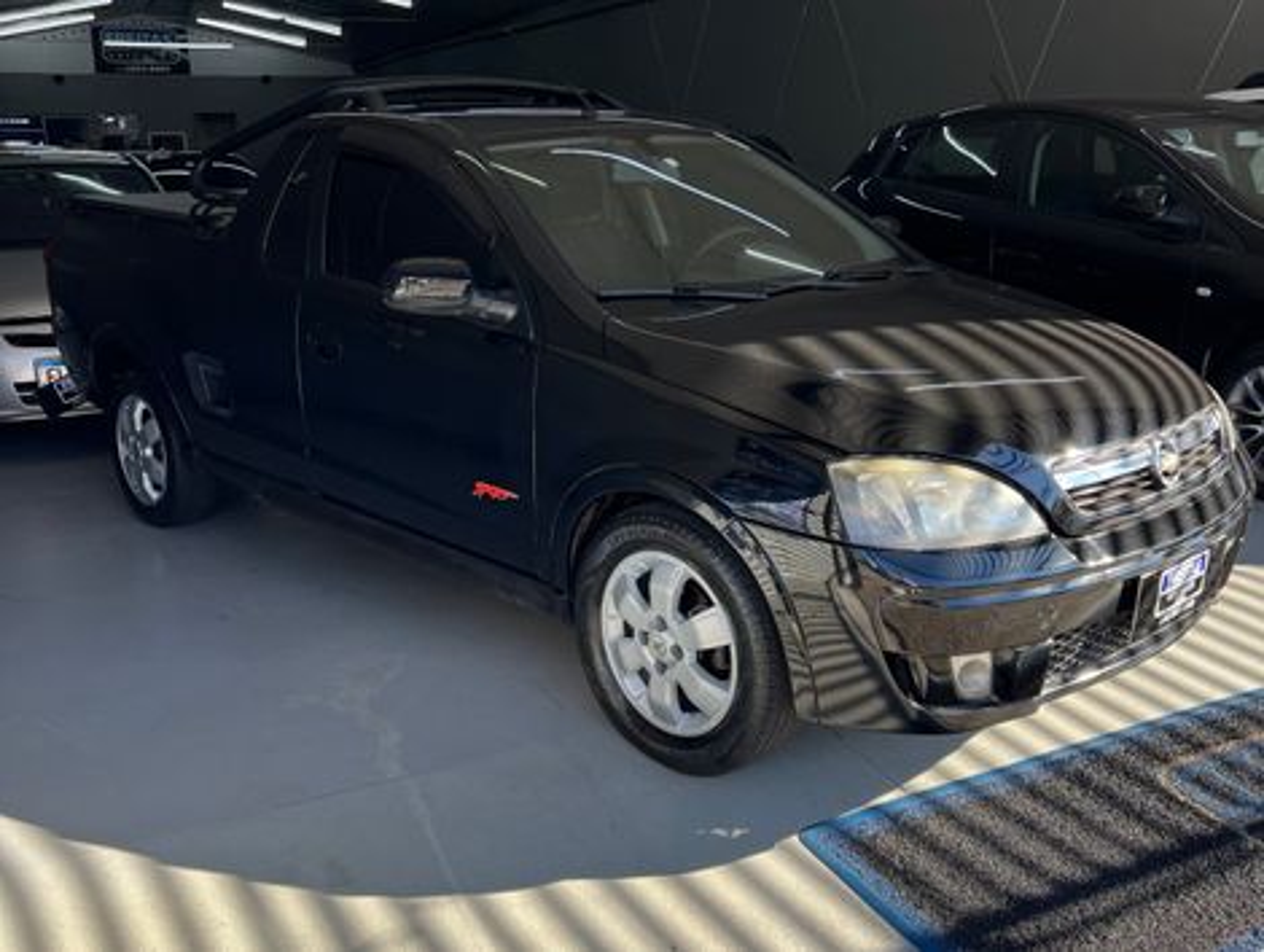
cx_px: 632
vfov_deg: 53.2
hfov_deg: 67.2
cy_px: 476
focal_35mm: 26
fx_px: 951
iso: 50
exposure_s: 1/601
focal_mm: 5.7
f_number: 1.5
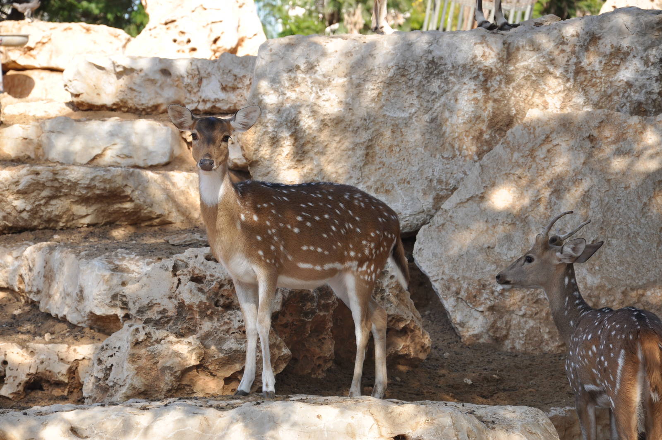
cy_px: 220
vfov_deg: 8.7
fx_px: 2893
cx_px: 331
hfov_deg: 13.1
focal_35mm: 158
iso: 200
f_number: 7.1
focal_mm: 105
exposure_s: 1/200
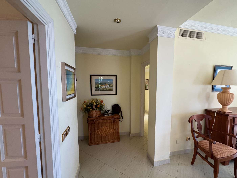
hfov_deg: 98.0
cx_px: 127
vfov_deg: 81.7
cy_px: 93
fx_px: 103
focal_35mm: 15
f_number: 2.2
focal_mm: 2.22
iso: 100
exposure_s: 1/100
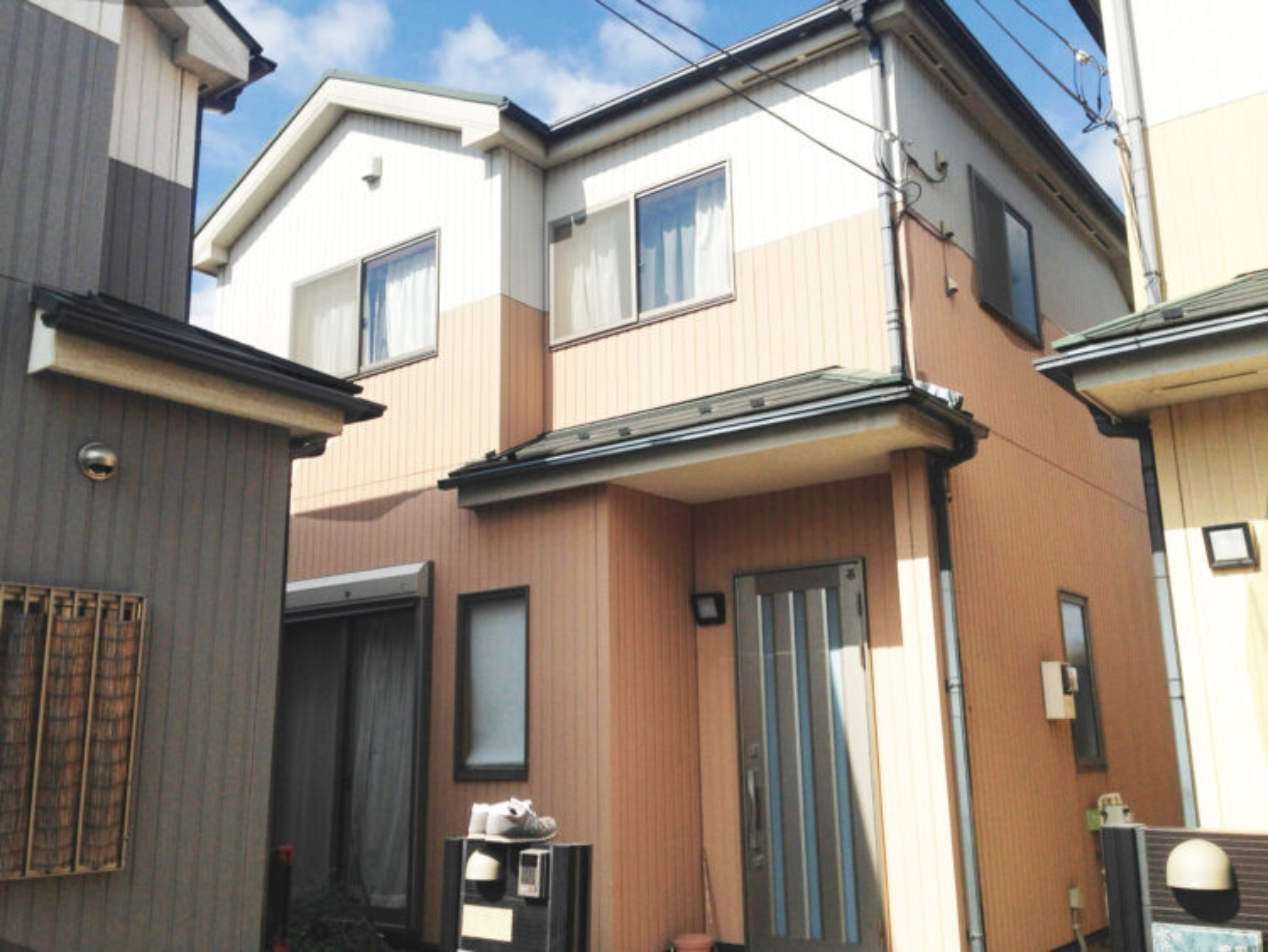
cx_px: 634
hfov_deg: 55.3
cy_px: 476
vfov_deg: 43.0
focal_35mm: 33
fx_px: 1209
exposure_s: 1/2088
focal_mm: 4.12
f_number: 2.4
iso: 50
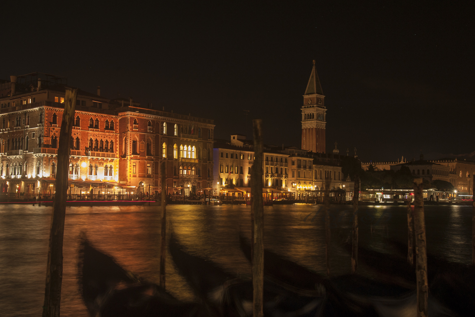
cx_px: 240
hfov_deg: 47.4
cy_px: 158
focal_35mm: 41
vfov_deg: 32.6
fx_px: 541
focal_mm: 40
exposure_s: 10
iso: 200
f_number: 8
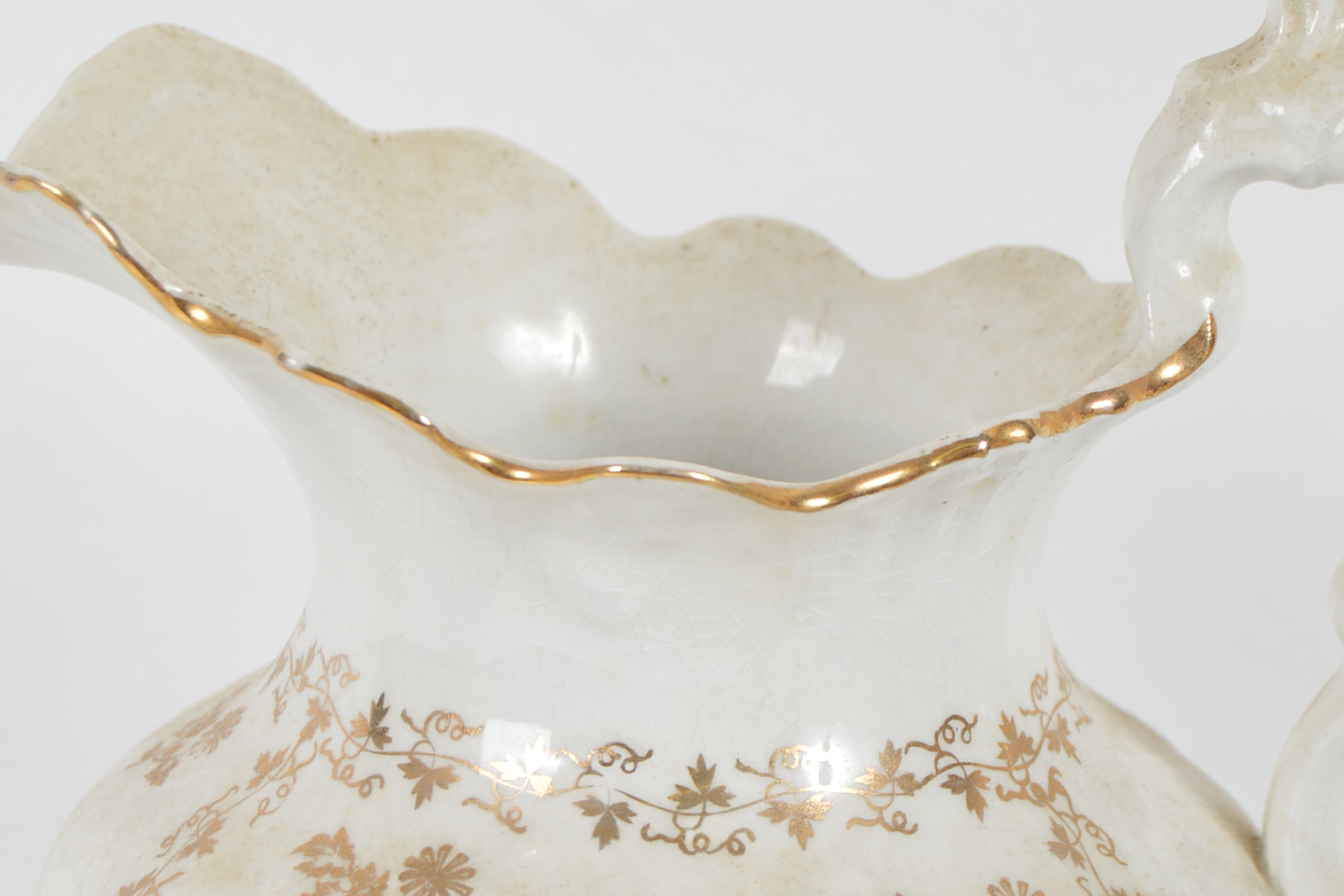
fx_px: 4666
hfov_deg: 16.4
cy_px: 756
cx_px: 719
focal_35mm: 125
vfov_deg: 10.9
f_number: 5.6
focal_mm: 42
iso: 100
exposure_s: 1/80
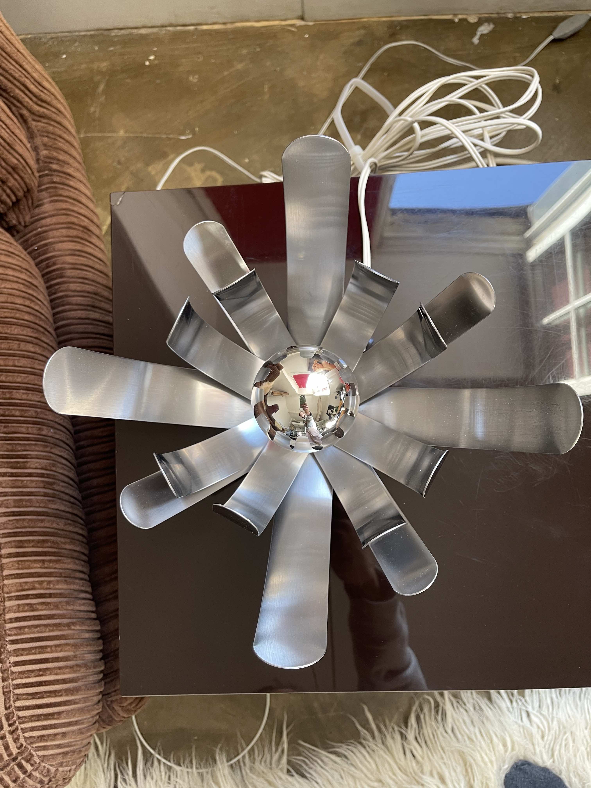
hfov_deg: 53.1
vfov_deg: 67.3
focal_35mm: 26
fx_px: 592
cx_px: 296
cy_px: 394
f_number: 1.6
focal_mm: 5.1
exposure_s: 1/82
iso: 125
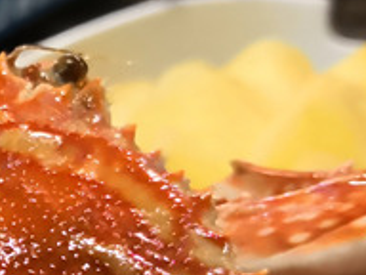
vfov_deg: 12.3
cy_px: 227
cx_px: -215
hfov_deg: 15.0
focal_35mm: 120
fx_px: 1269
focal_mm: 3.95
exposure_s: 1/50
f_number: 1.6
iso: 1000
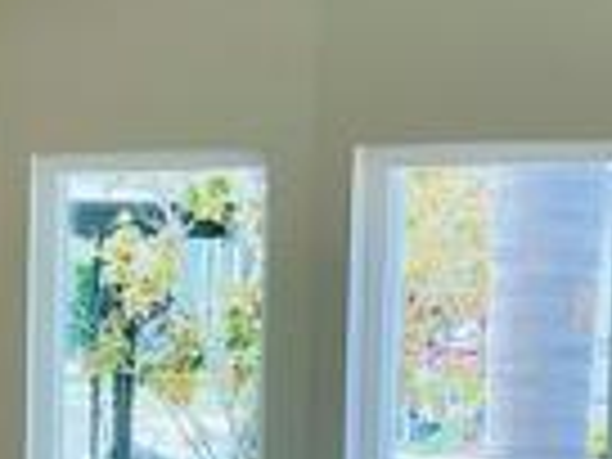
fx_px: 2334
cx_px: -603
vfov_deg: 11.2
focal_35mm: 132
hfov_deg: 13.0
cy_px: 405
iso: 40
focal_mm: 3
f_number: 1.8
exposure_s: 1/120
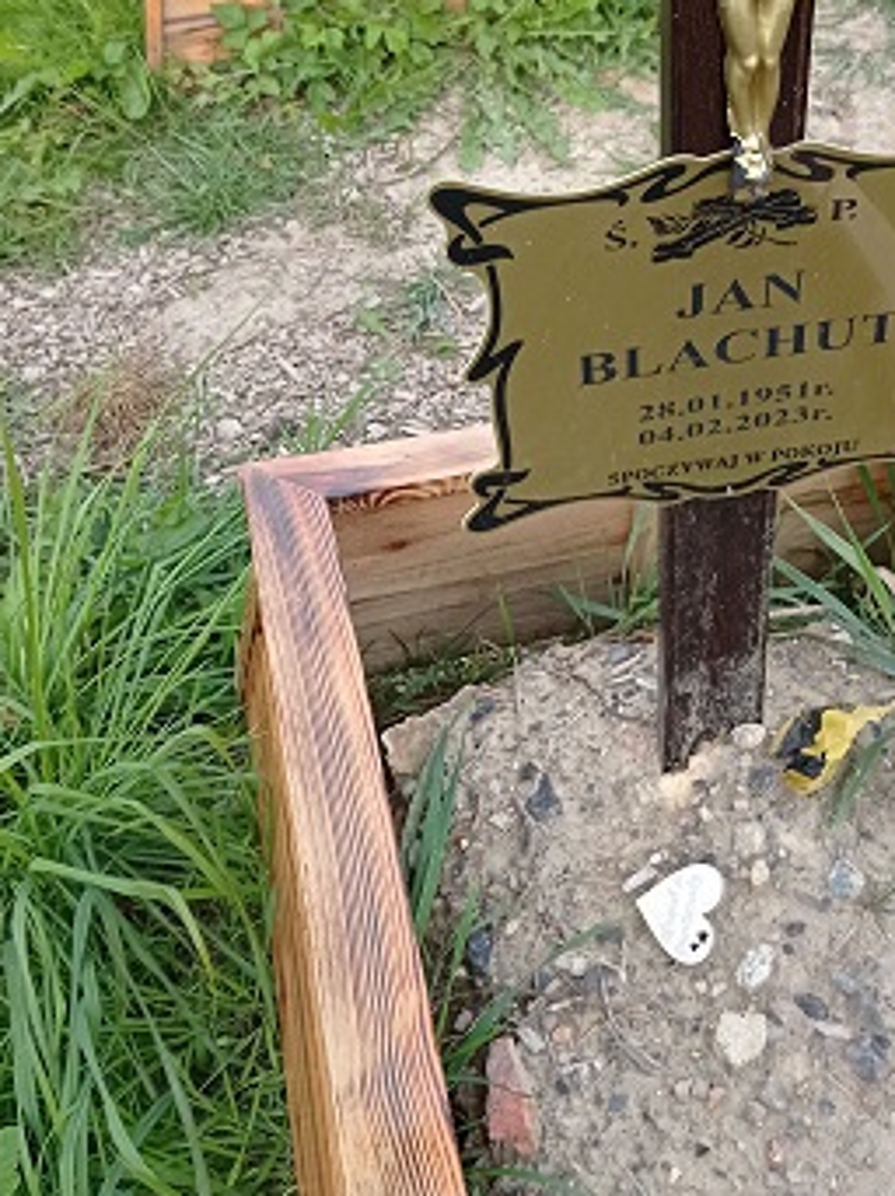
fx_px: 1622
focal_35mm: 47
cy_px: 549
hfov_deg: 30.5
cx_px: 633
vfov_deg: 40.4
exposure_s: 1/652
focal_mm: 4.74
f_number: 1.79
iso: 100
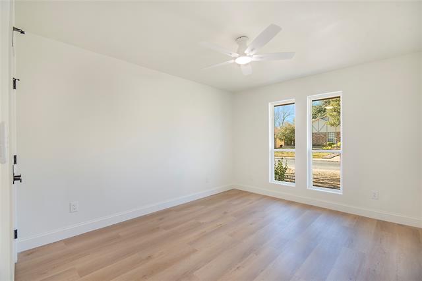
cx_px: 211
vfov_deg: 77.3
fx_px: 176
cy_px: 140
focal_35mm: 15
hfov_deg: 100.4
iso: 100
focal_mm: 10
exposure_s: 1/25
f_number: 11
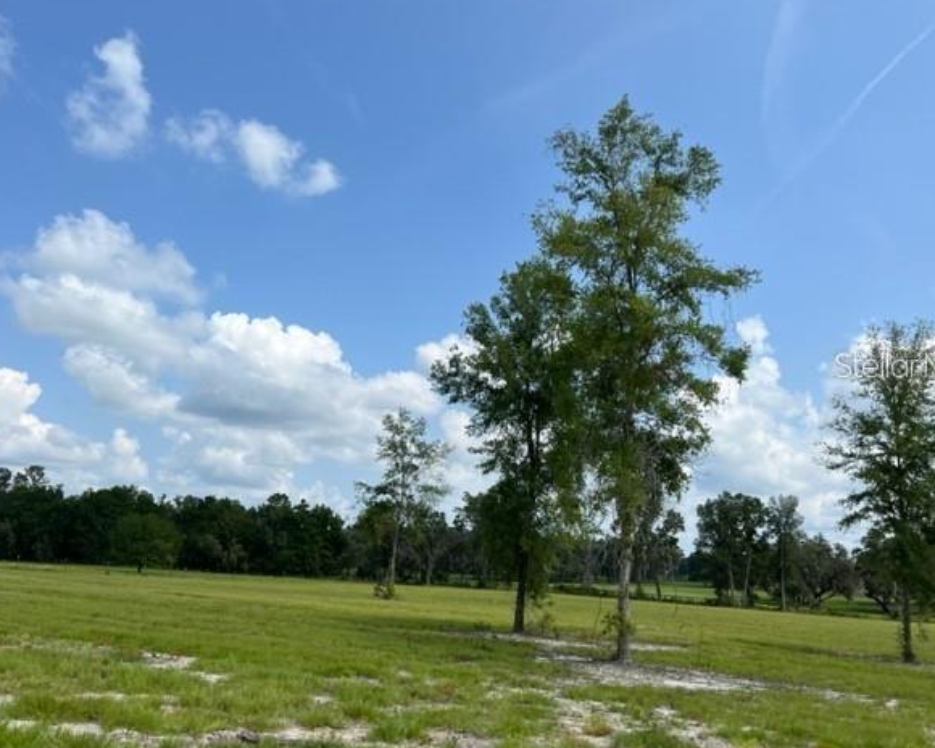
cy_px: 364
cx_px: 471
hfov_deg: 62.2
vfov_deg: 51.5
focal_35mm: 28
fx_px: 775
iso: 50
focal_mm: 5.7
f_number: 1.5
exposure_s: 1/5882
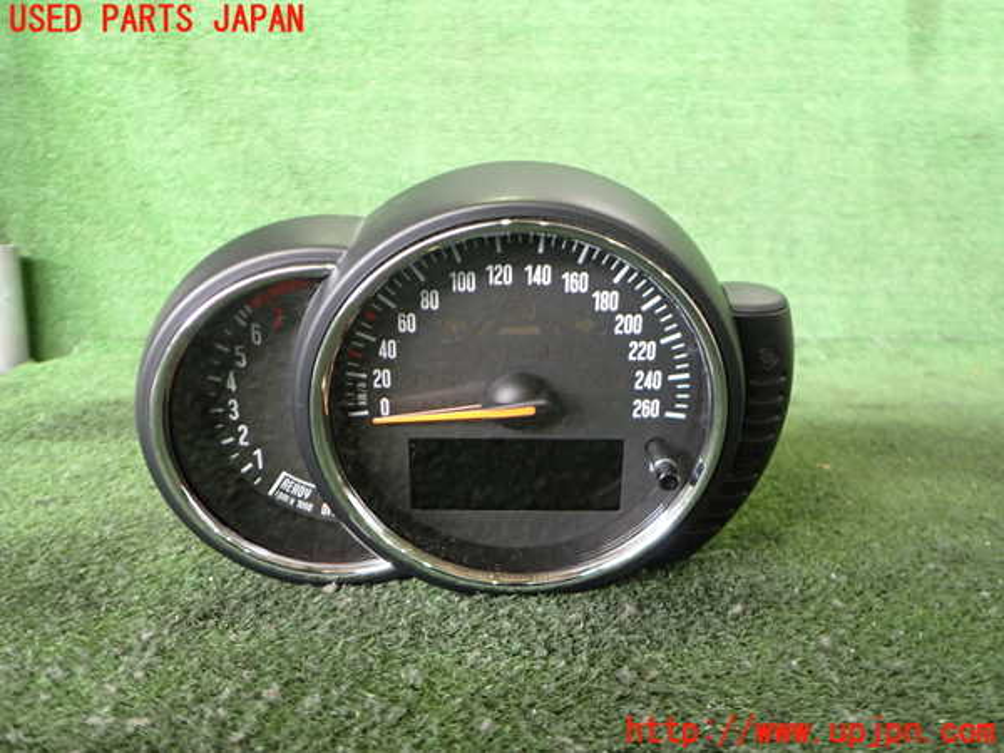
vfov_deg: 46.8
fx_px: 870
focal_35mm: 30
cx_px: 502
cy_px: 376
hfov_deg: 60.0
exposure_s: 1/30
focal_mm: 5.4
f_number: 2.3
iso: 400
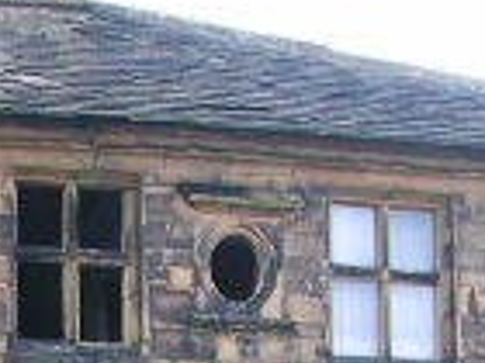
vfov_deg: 7.4
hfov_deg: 10.0
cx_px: -107
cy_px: 685
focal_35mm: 195
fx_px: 2732
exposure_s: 1/63.3
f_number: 2.7
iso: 100
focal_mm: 5.6
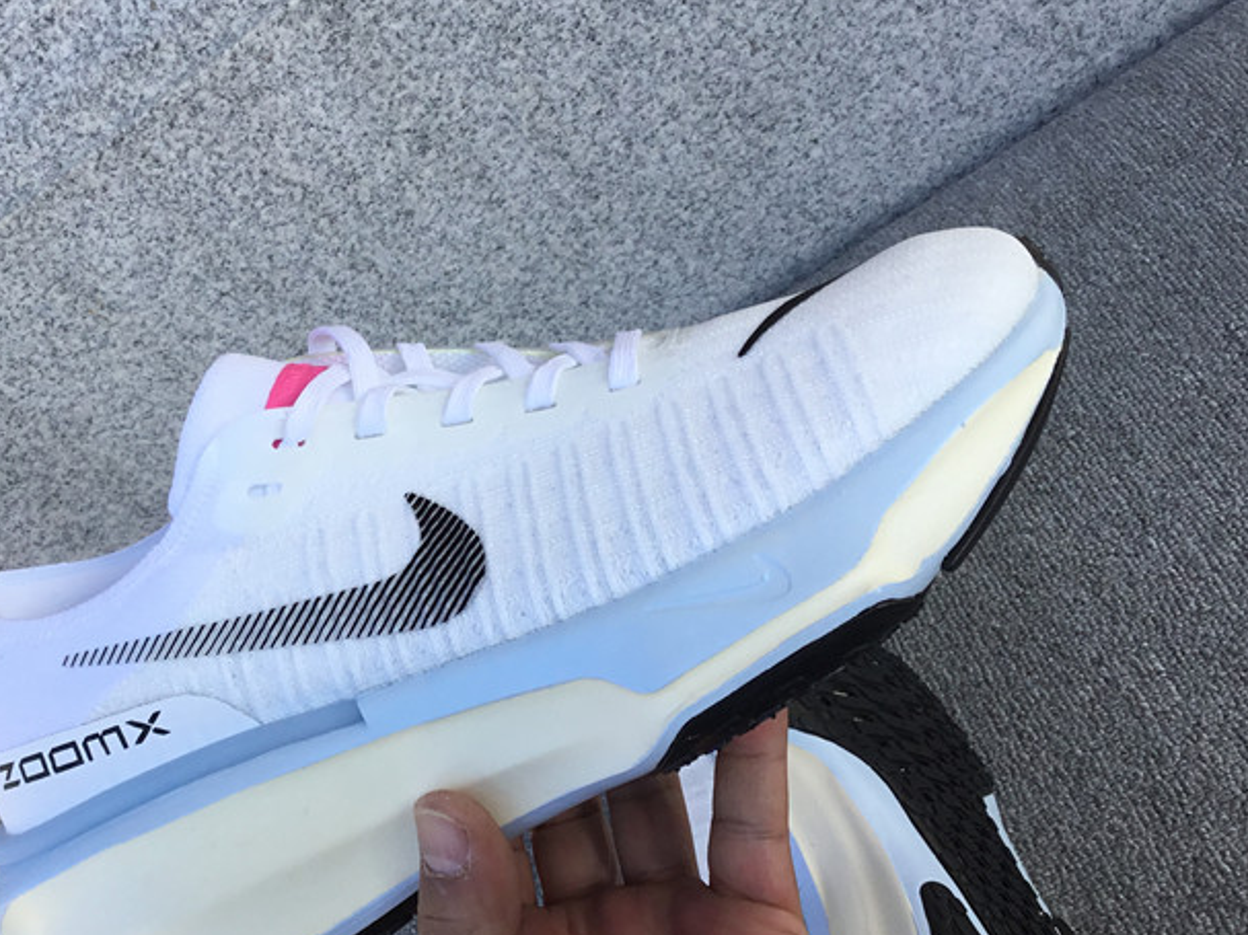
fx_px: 1658
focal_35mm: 46
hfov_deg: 40.8
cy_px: 507
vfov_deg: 31.5
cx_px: 421
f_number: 2.4
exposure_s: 1/458
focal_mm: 3.3
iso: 25
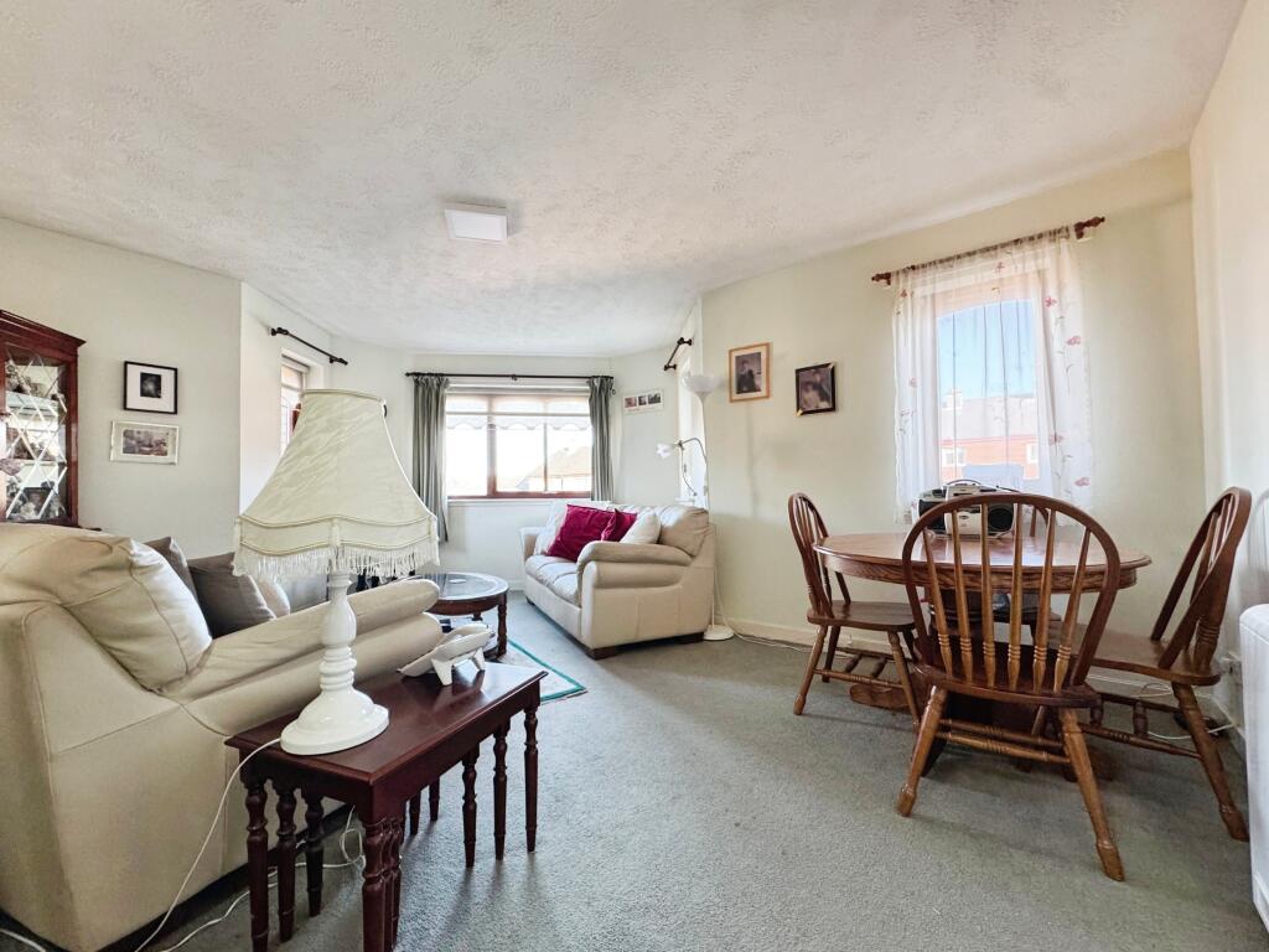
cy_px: 476
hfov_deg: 102.1
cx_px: 634
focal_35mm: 14
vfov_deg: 85.7
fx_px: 513
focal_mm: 2.22
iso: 250
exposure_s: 1/99
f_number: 2.2
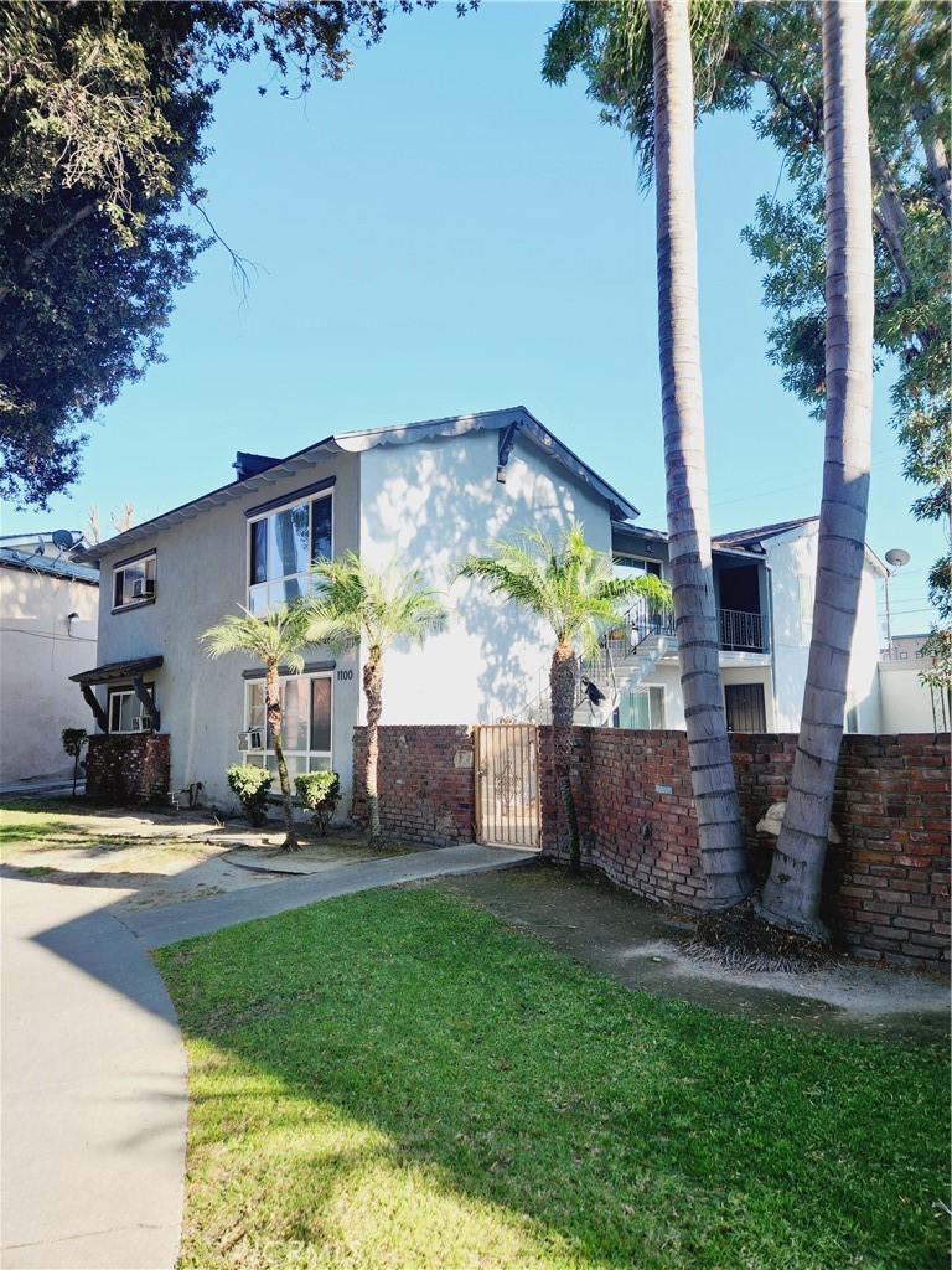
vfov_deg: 73.9
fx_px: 843
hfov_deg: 58.9
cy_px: 635
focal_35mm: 23
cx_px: 476
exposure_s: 1/544
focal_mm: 5.4
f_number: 1.8
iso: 20
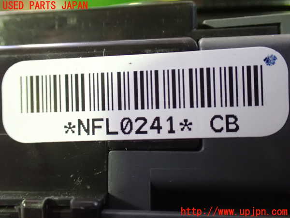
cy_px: 109
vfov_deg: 35.1
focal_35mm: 41
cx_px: 145
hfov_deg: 45.8
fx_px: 343
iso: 1600
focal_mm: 7.31
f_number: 2.8
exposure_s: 1/30
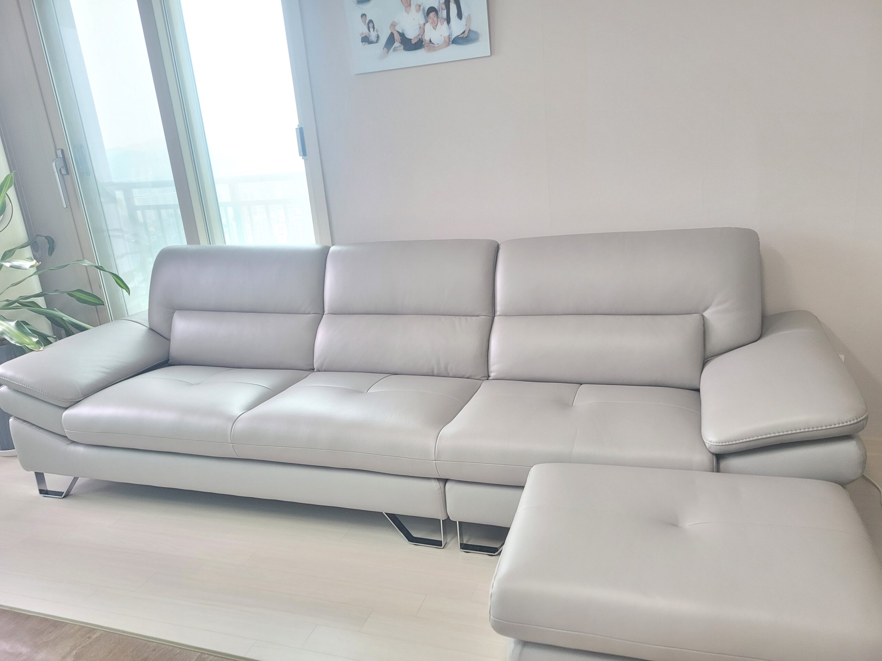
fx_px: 662
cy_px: 330
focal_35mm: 26
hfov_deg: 67.3
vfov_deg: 53.1
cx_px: 441
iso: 320
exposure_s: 1/120
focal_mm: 5.4
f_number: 1.8
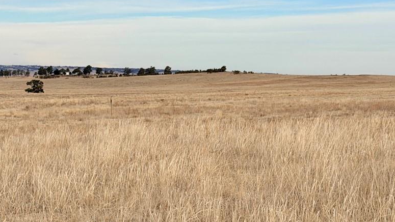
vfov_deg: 11.2
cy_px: 188
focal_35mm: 108
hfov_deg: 19.8
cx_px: 200
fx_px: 1131
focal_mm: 6.76
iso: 64
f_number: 1.78
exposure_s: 1/3891
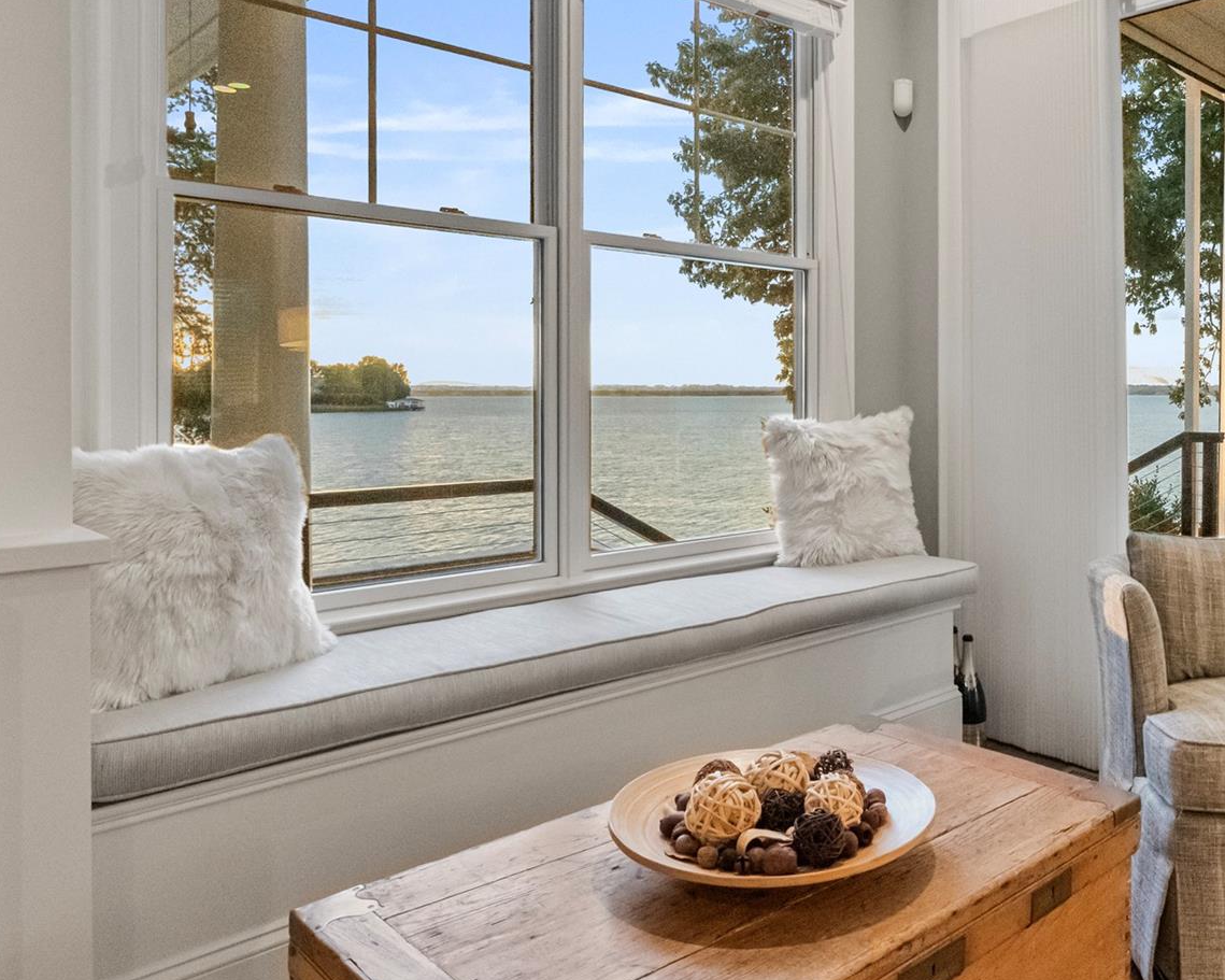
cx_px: 847
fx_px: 1009
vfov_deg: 51.6
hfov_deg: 60.5
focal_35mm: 28
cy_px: 419
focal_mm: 11
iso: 8000
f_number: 9
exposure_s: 1/30
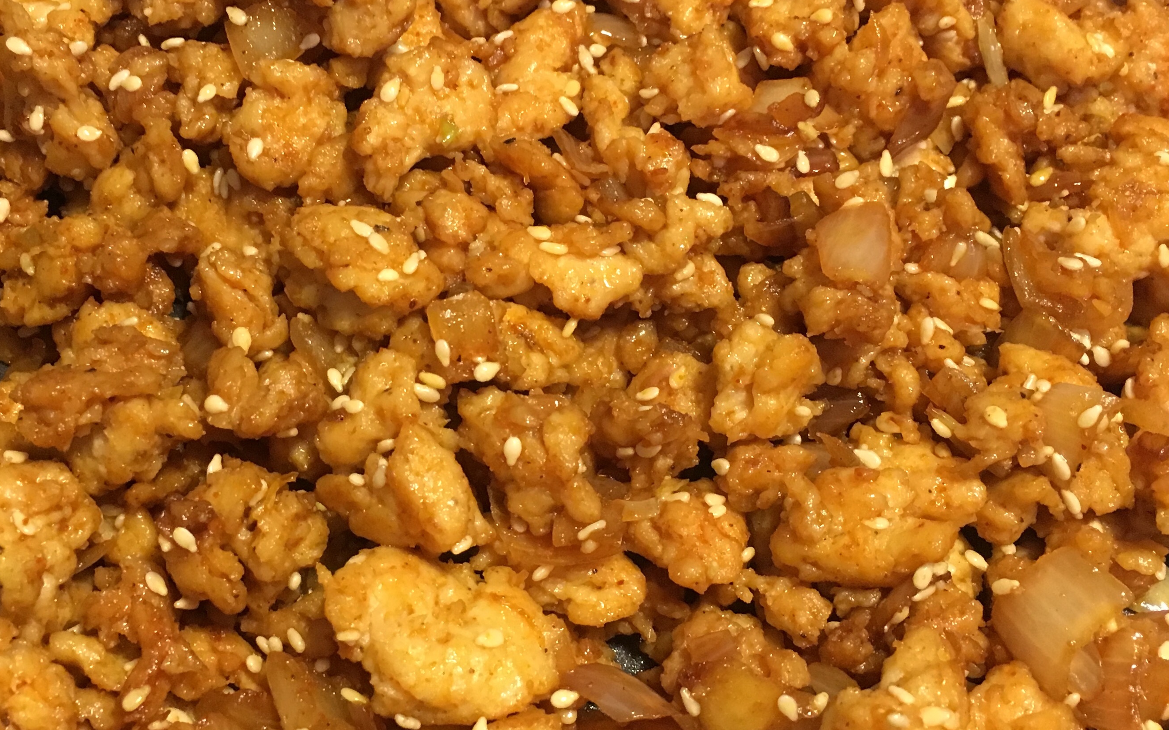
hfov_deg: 42.6
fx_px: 1497
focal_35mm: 47
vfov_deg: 27.4
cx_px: 513
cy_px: 348
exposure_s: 1/25
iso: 200
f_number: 2.2
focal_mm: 4.15
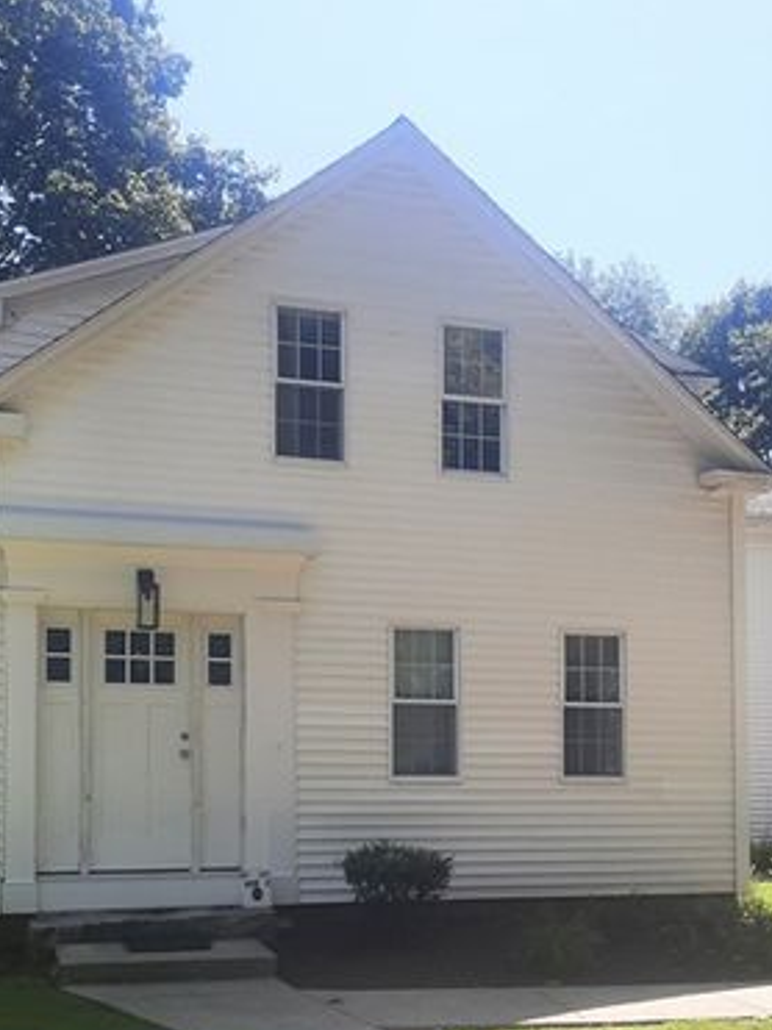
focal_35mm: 45
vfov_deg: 41.1
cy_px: 743
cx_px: 372
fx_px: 1339
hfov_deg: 32.2
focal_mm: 4.6
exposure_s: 1/601
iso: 32
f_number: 2
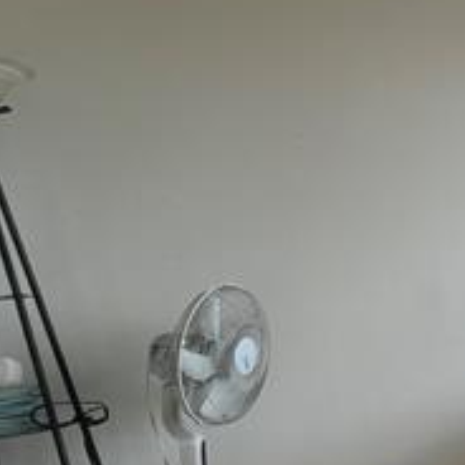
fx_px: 608
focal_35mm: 40
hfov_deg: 25.9
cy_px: 331
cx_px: 748
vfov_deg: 41.0
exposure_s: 1/99
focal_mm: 1.57
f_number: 1.8
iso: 40
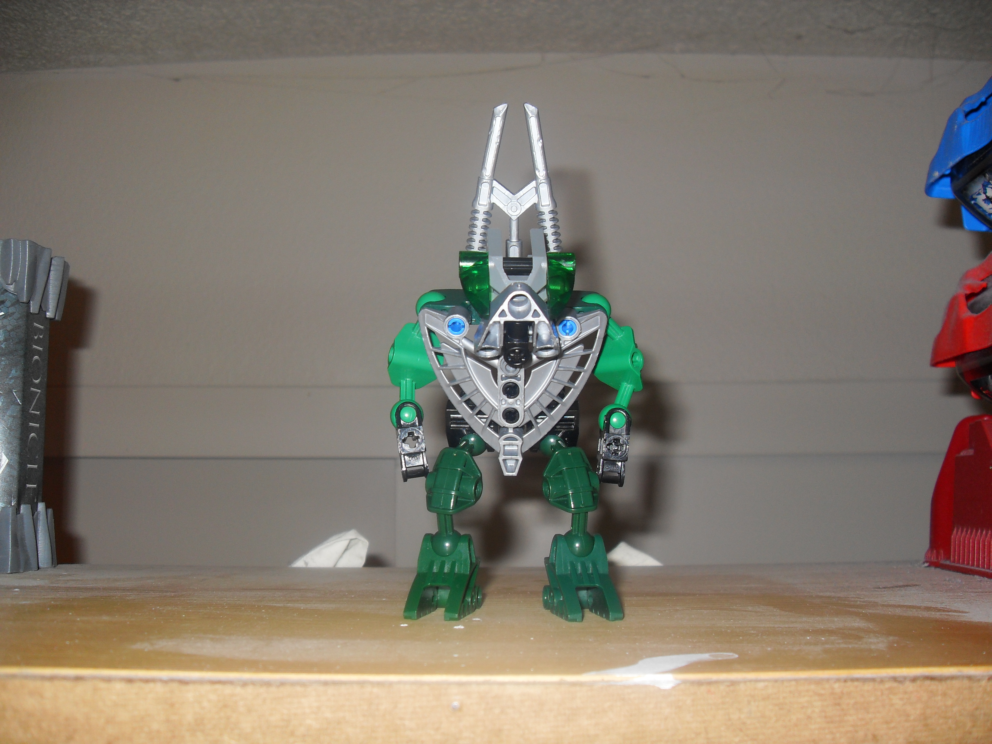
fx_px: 974
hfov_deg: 54.0
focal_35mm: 34
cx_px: 496
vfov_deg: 41.8
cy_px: 372
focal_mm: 6.3
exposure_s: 1/45
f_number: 2.8
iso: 100
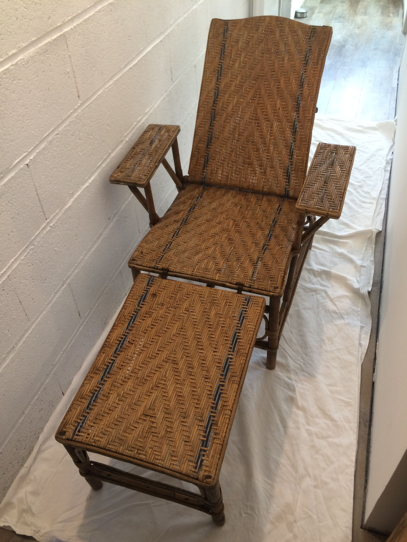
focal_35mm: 29
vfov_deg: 61.7
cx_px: 204
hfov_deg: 48.2
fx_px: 455
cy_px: 271
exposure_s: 1/33
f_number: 2.2
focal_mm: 4.15
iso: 125
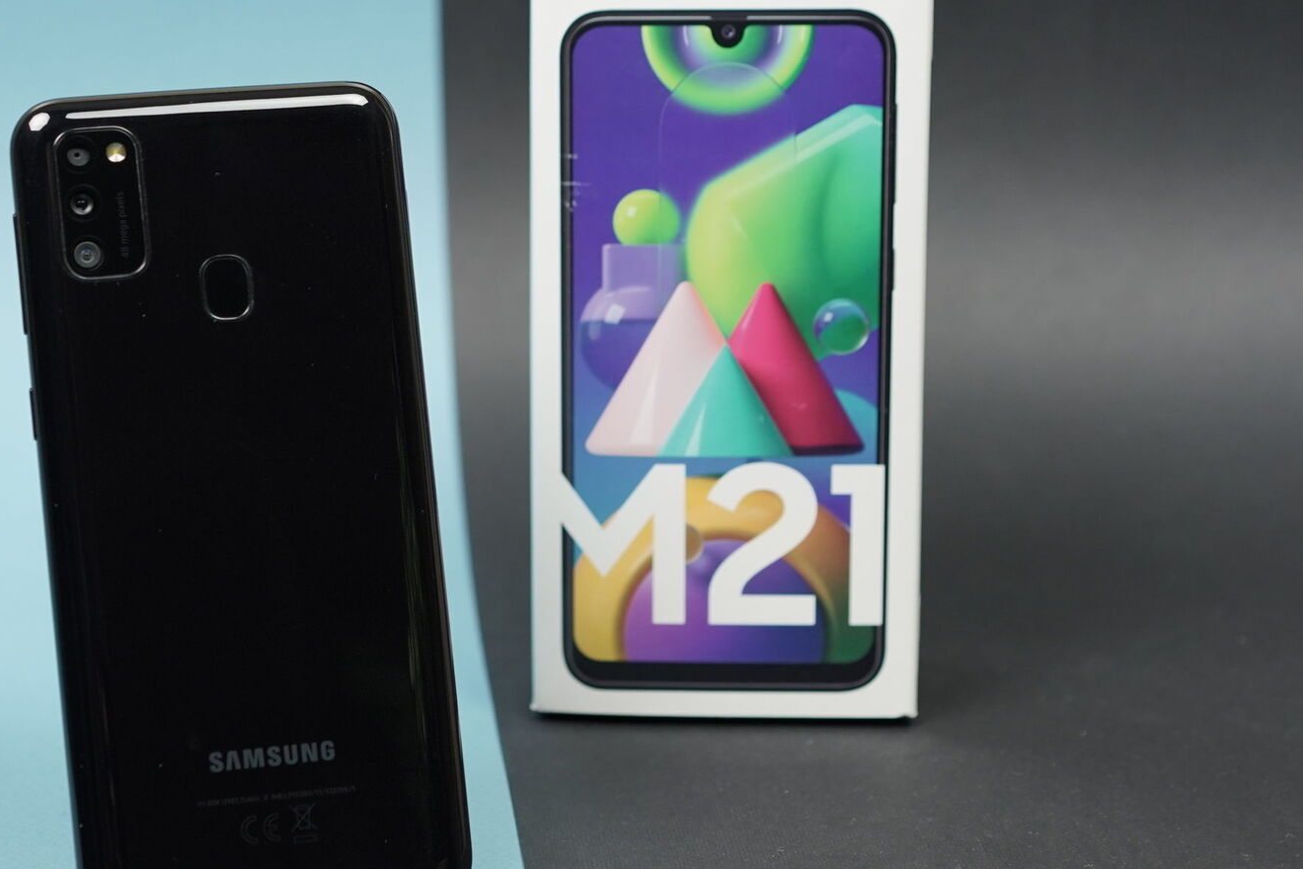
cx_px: 479
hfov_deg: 25.3
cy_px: 427
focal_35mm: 80
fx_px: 2895
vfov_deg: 17.1
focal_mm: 55
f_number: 3.5
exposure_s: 1/125
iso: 500
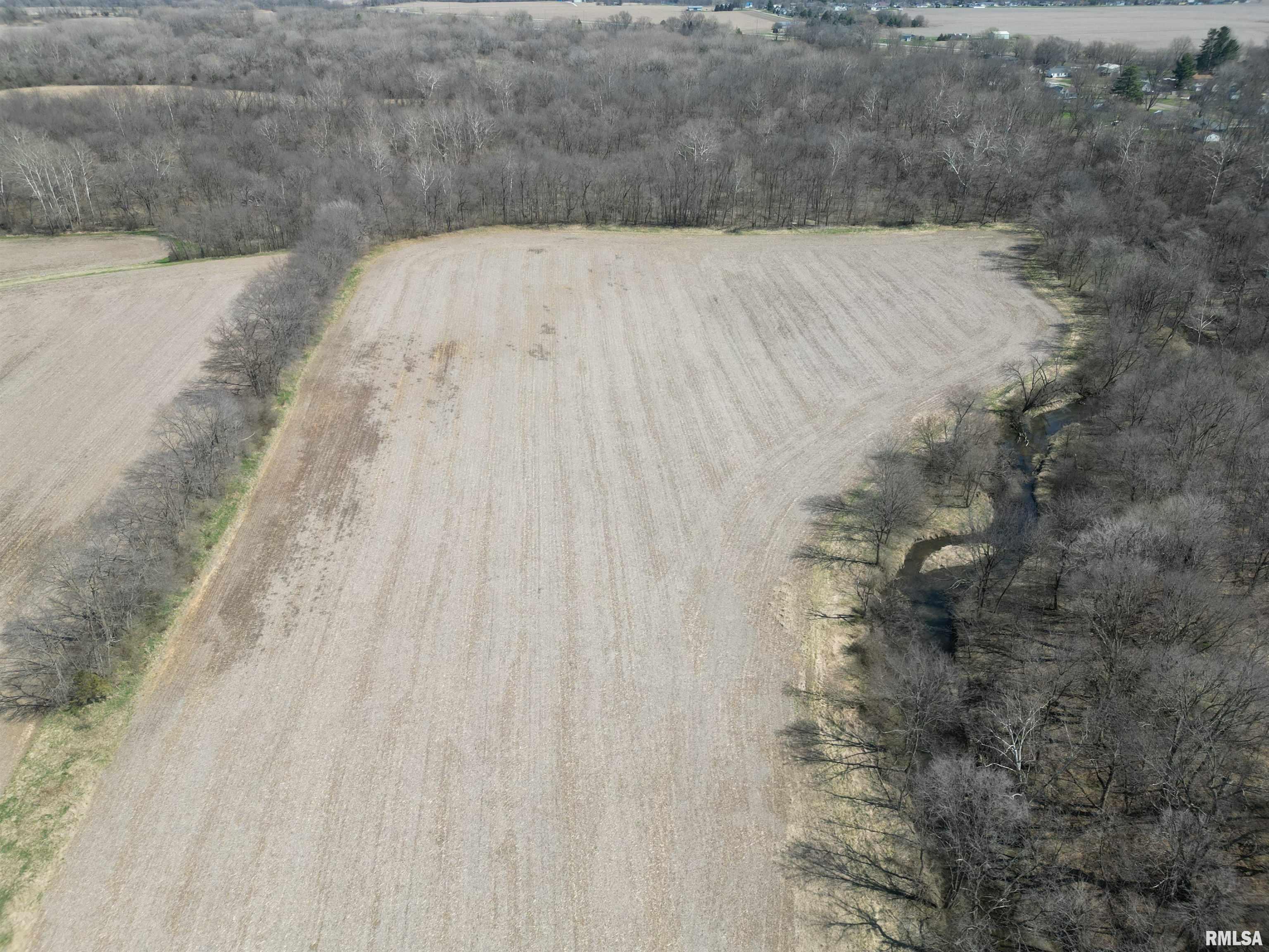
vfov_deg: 56.8
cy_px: 476
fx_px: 880
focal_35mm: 24
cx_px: 634
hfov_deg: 71.6
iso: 110
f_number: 1.7
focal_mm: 6.72
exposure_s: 1/2000
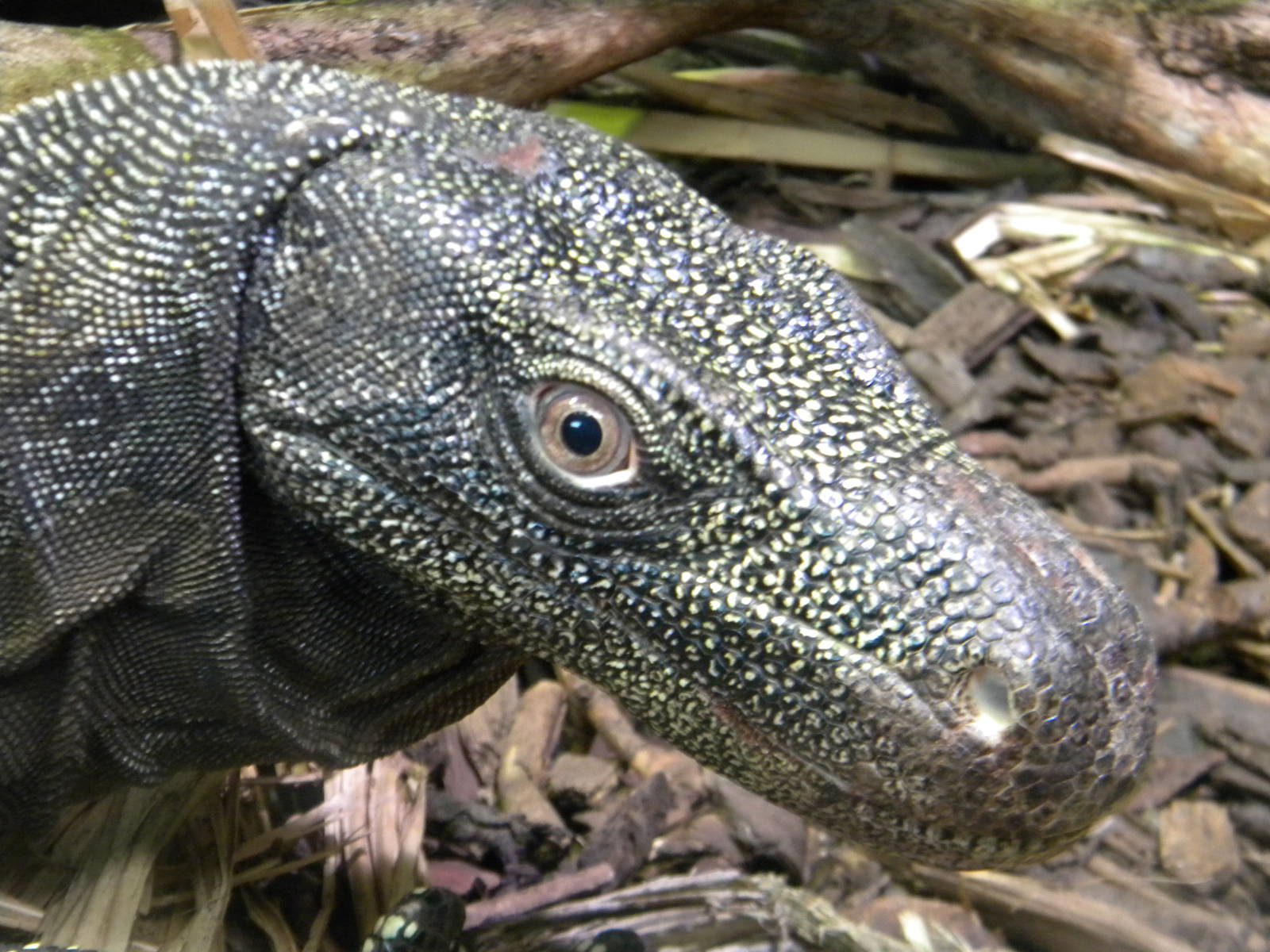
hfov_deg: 18.7
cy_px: 476
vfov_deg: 14.1
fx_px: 3852
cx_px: 635
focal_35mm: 105
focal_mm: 19
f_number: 4.7
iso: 400
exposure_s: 1/14.1
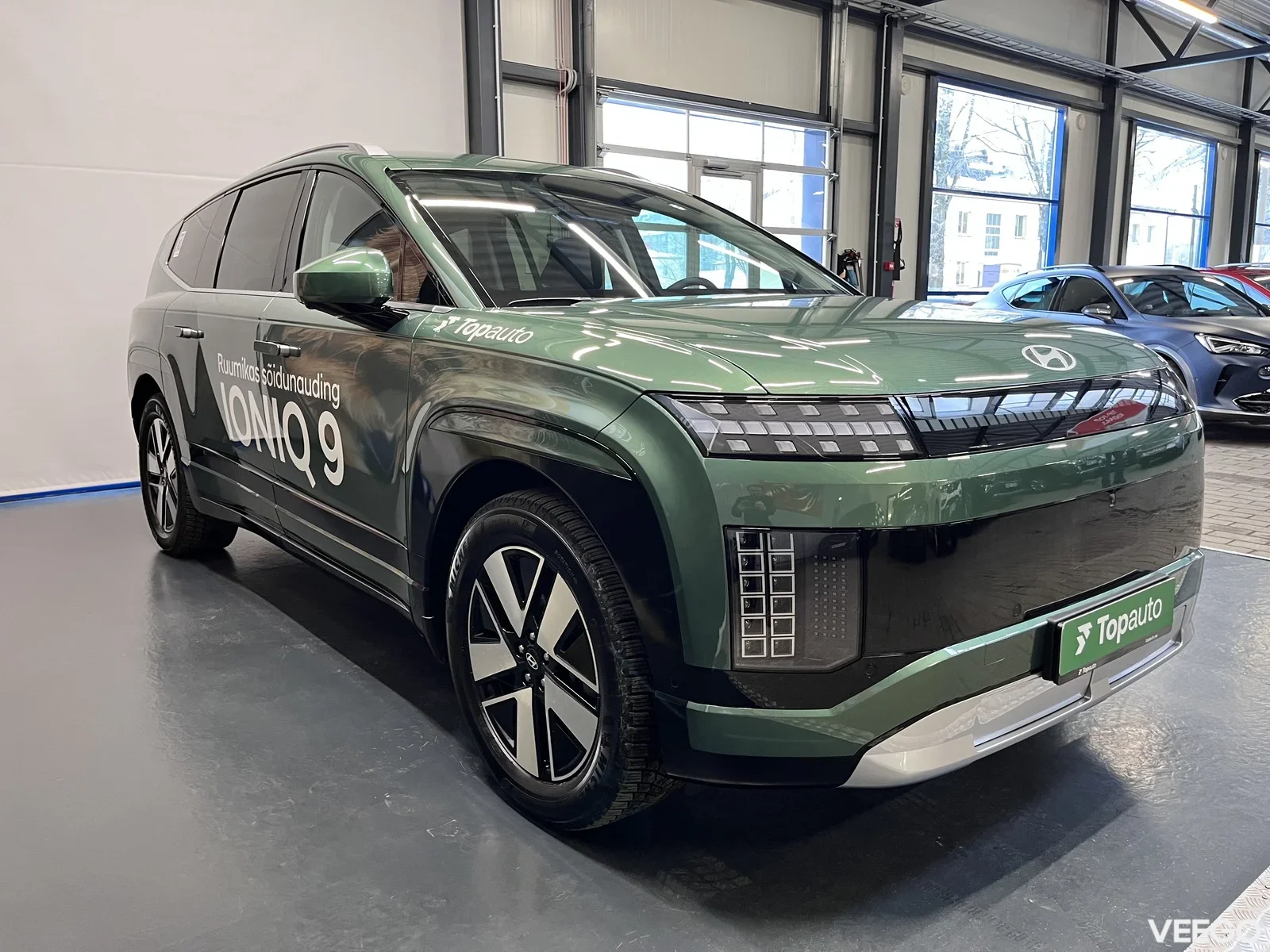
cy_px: 476
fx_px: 954
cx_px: 635
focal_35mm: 26
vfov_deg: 53.1
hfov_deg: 67.3
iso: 160
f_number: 1.6
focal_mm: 5.1
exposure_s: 1/60
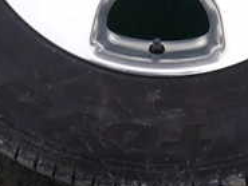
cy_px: -84
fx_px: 581
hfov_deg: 24.0
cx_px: 158
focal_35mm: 81
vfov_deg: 16.7
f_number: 2.8
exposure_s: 1/640
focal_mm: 4.5
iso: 100
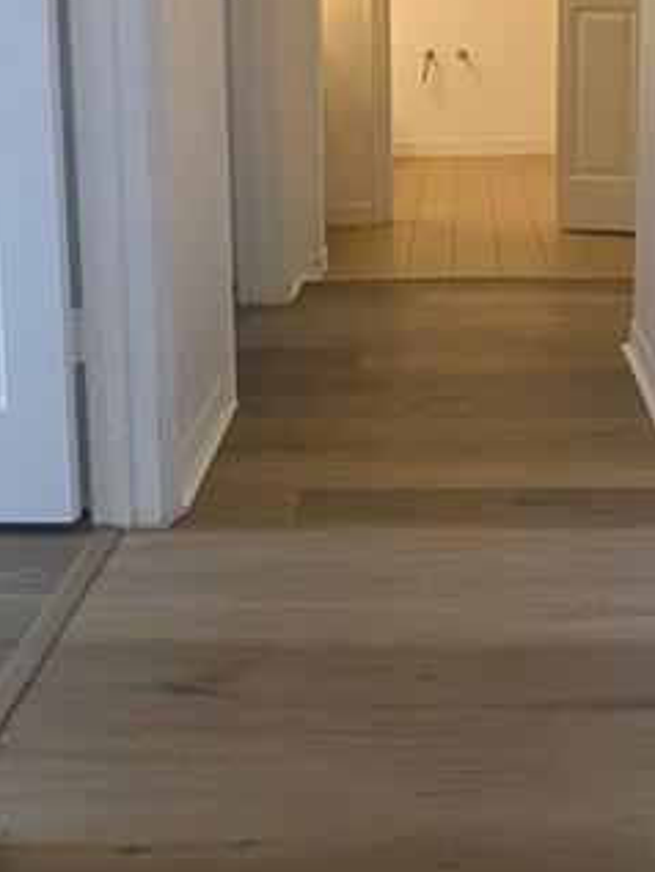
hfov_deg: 27.4
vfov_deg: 34.6
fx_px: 1336
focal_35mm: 53
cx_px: 444
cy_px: 132
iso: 325
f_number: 2.2
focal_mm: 1.83
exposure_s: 1/120
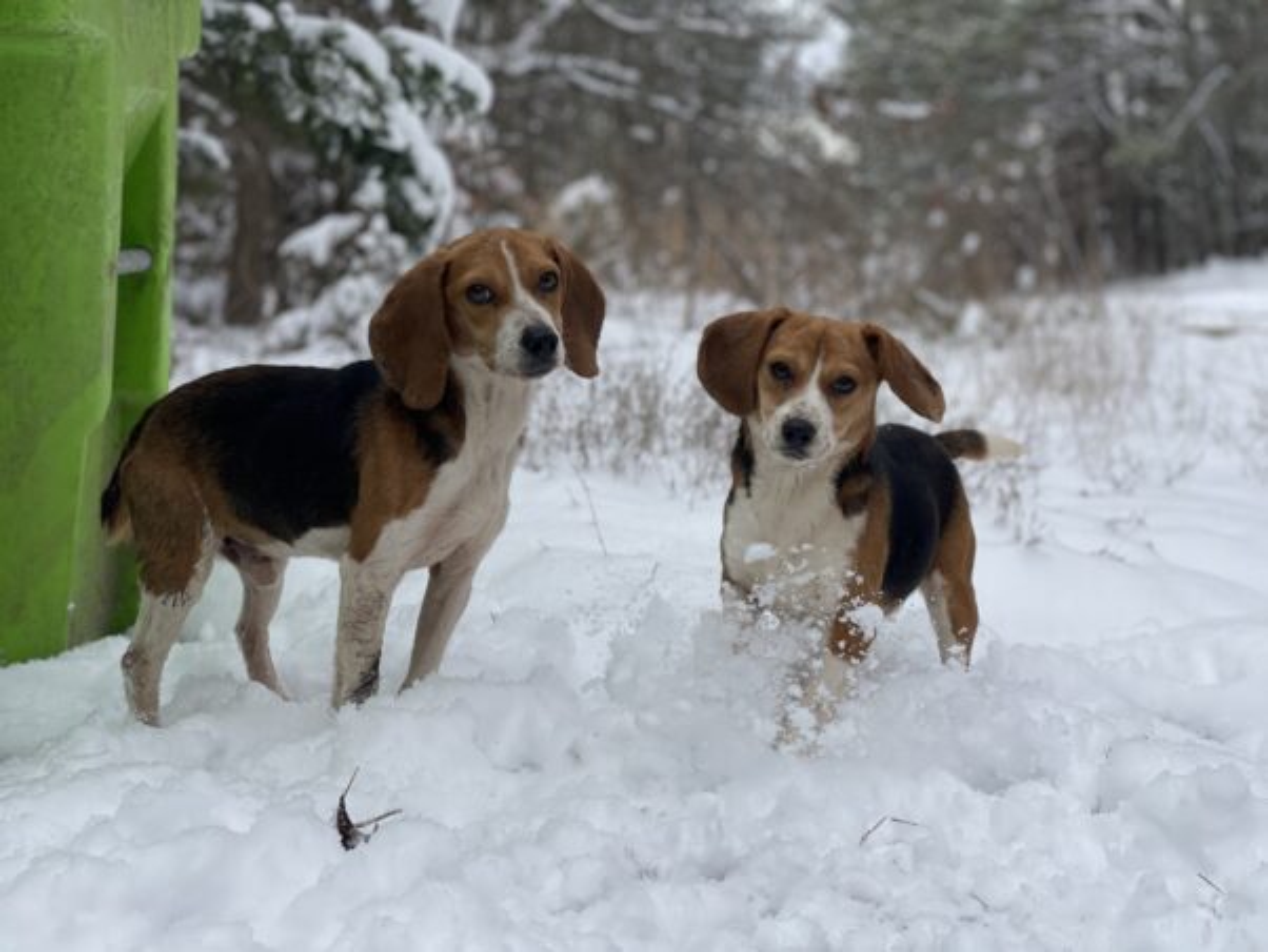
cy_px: 476
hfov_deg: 30.3
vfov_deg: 22.9
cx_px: 634
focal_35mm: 64
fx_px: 2345
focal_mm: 7.5
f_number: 2.2
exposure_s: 1/927
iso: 32
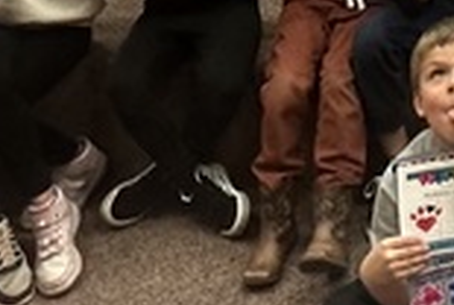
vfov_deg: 12.4
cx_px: 624
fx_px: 1213
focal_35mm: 96
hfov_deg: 19.2
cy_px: -326
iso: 320
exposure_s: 1/60
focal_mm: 2.22
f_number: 2.2
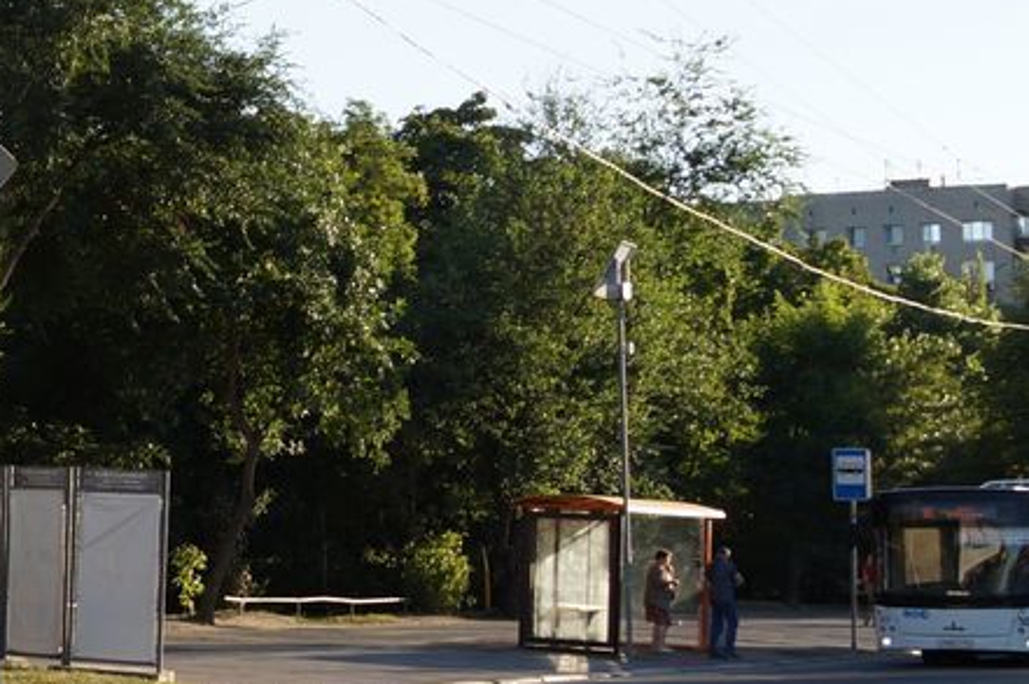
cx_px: -681
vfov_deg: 13.9
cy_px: 132
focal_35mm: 98
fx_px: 2798
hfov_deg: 17.8
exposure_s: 1/160
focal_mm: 18
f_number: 6.3
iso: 100
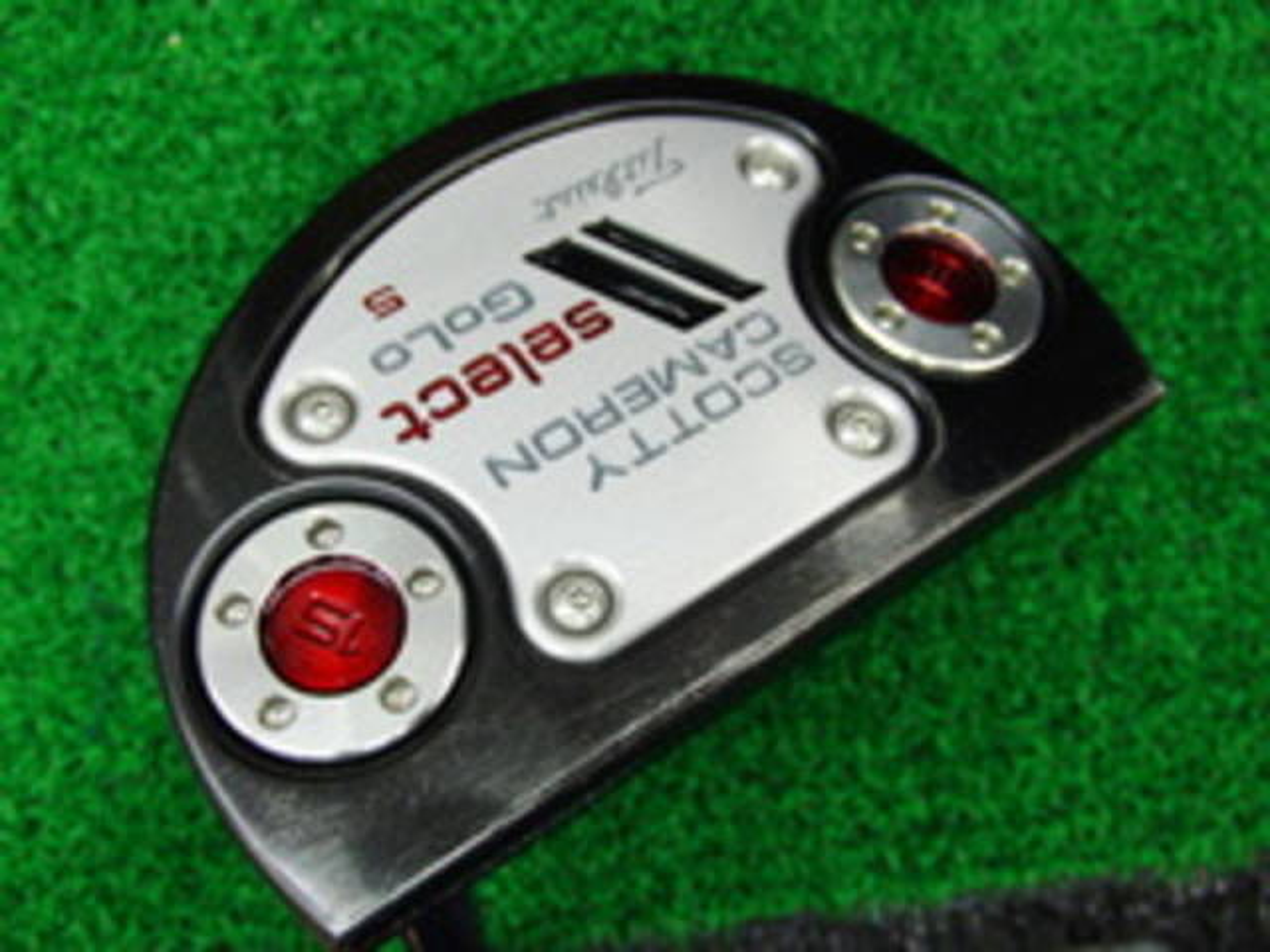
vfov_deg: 38.7
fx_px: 1357
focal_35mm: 37
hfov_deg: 50.1
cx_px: 635
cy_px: 476
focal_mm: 6.42
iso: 400
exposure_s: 1/50
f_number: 3.6
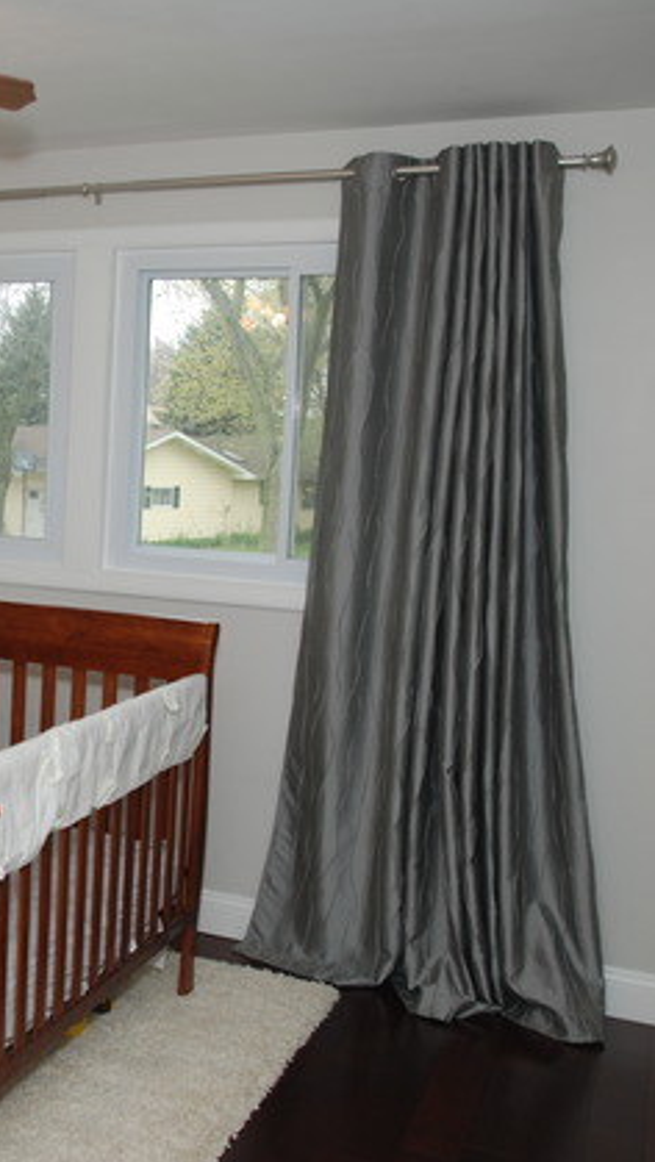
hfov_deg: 27.0
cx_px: -50
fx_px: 1258
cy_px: 582
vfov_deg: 49.6
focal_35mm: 41
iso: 160
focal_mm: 17
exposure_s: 1/60
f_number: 4.5
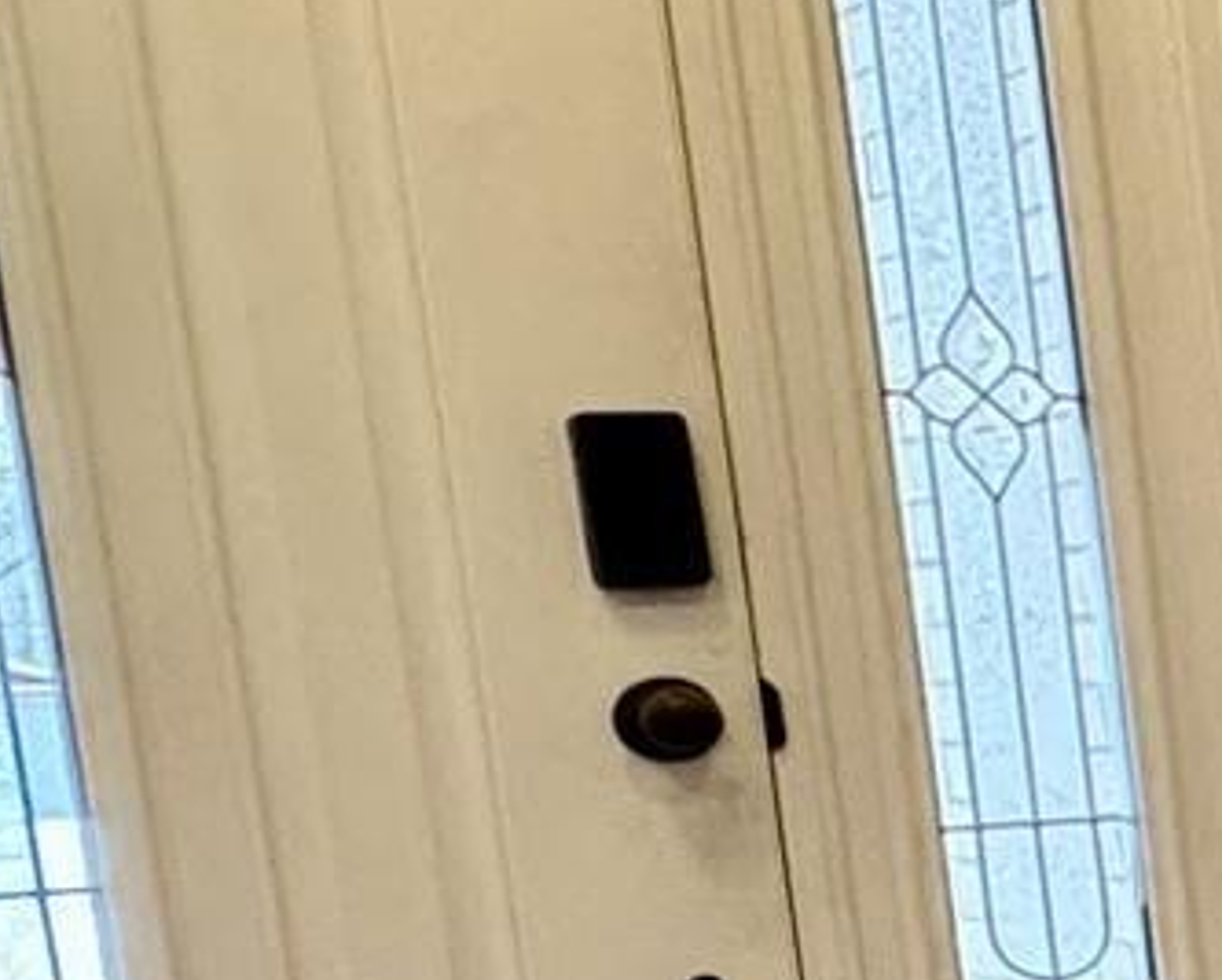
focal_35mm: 84
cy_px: 976
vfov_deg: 17.9
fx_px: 3041
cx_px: 3182
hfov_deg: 13.5
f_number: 2.2
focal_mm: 2.22
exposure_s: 1/60
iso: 250
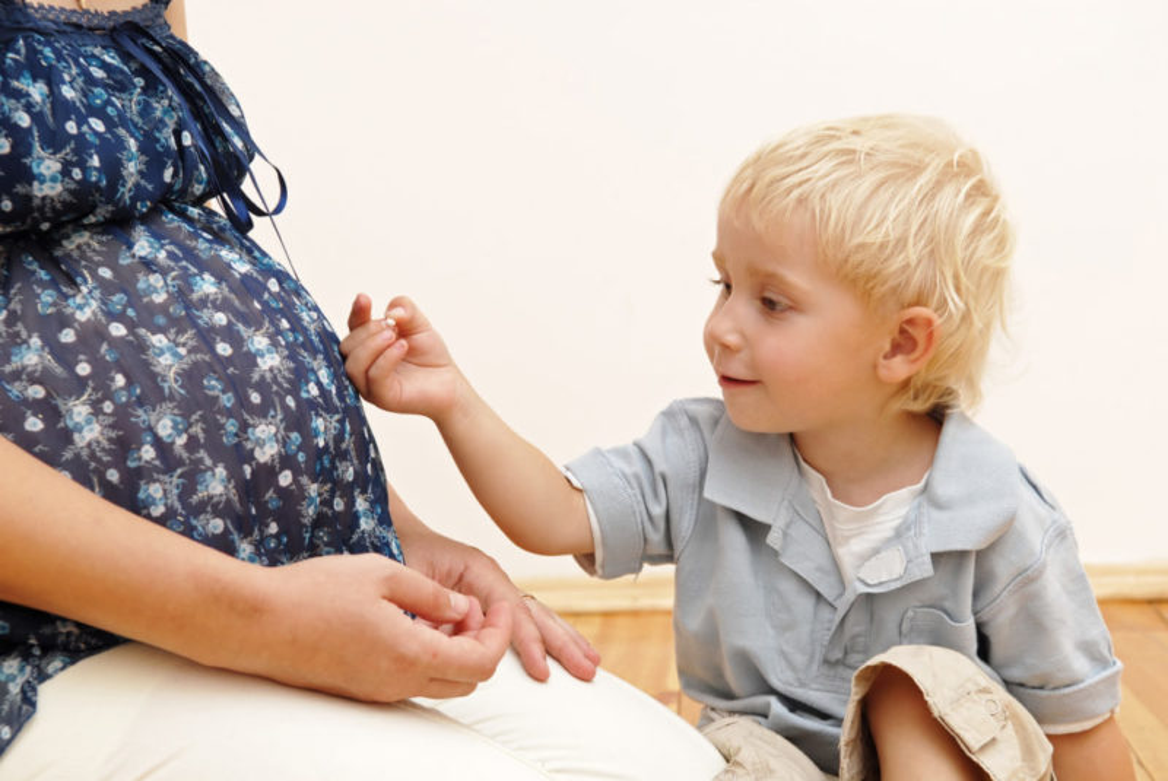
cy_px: 390
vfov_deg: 20.2
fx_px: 2192
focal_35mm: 68
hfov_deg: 29.8
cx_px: 584
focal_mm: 45
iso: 100
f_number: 5
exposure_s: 1/80
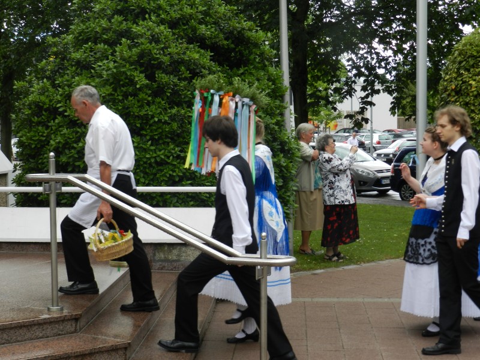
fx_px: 943
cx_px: 240
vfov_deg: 21.6
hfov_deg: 28.6
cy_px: 180
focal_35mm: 68
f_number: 4.7
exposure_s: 1/200
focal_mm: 12.1
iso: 160
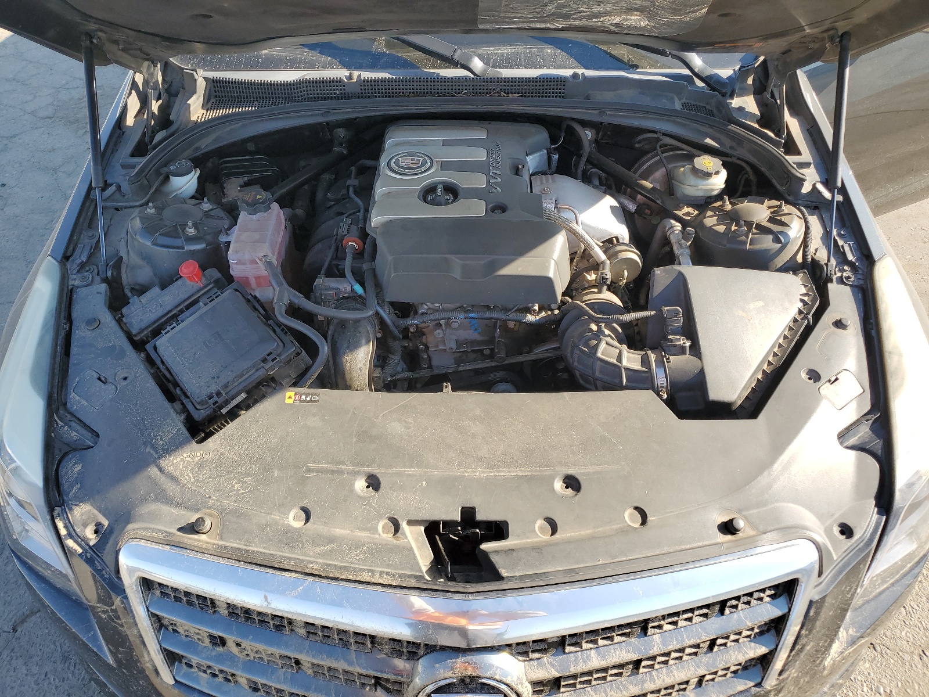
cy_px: 348
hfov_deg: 67.3
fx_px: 698
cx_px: 464
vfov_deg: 53.1
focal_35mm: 26
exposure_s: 1/833
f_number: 1.5
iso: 50
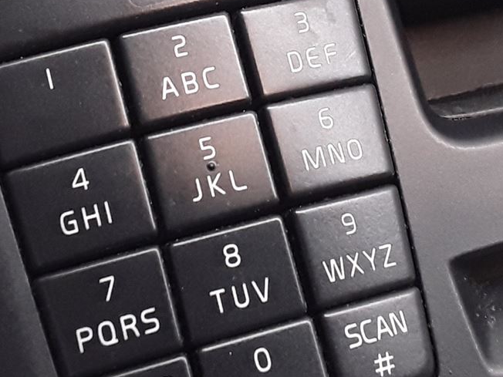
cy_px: 27
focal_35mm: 88
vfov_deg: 16.5
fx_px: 1279
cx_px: 259
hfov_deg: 22.3
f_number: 1.9
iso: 100
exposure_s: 1/100
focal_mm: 2.91
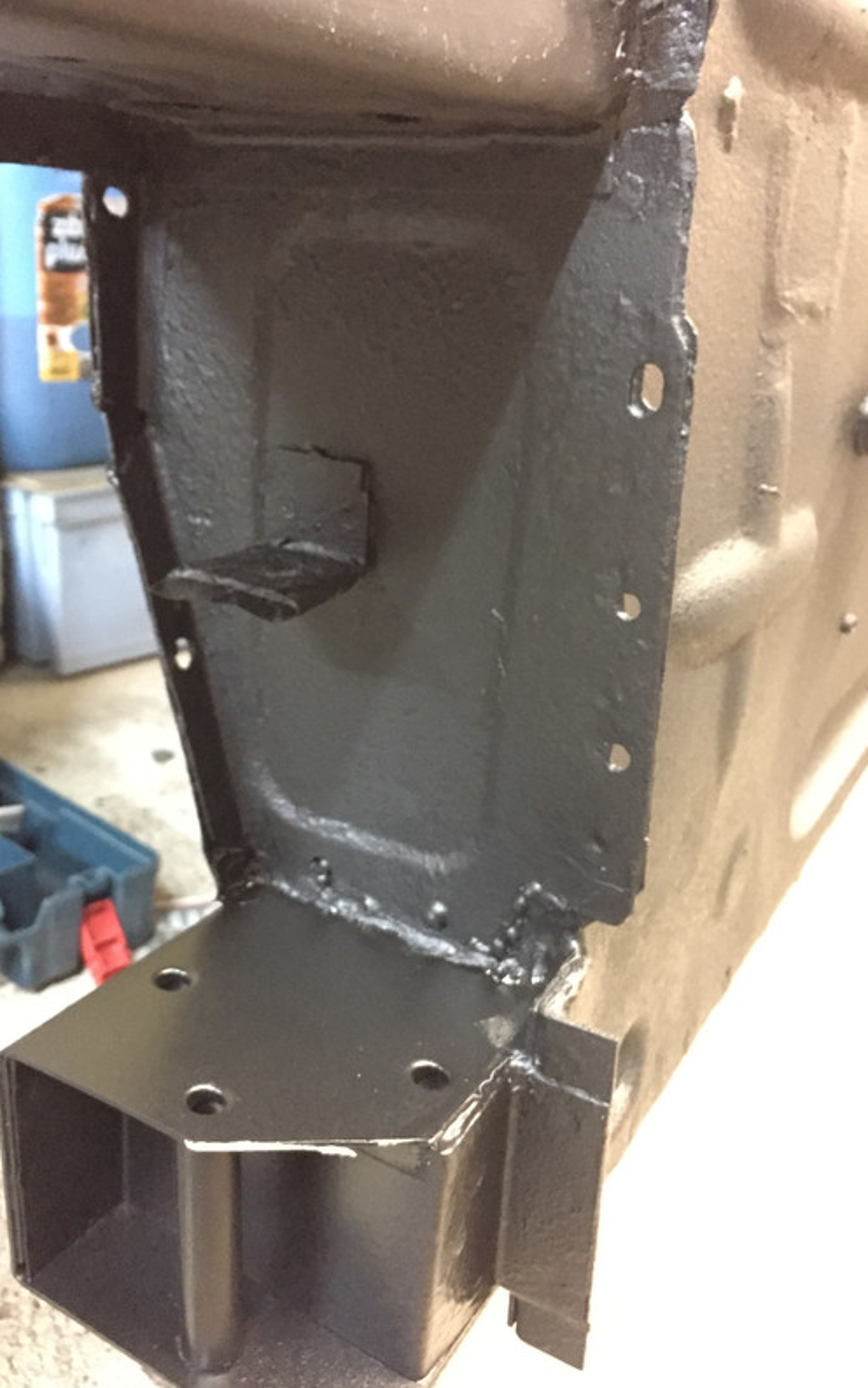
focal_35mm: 31
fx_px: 1173
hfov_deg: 40.5
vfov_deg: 61.2
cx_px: 368
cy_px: 698
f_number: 2.2
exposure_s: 1/17
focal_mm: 4.15
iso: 2000
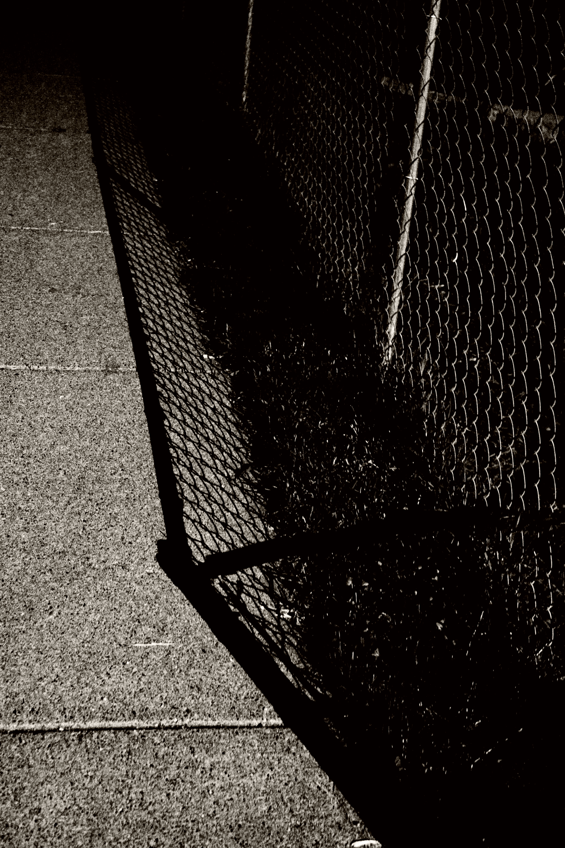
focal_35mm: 40
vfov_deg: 48.5
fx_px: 942
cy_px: 424
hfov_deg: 33.4
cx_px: 282
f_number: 2.8
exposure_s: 1/13
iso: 6400
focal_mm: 26
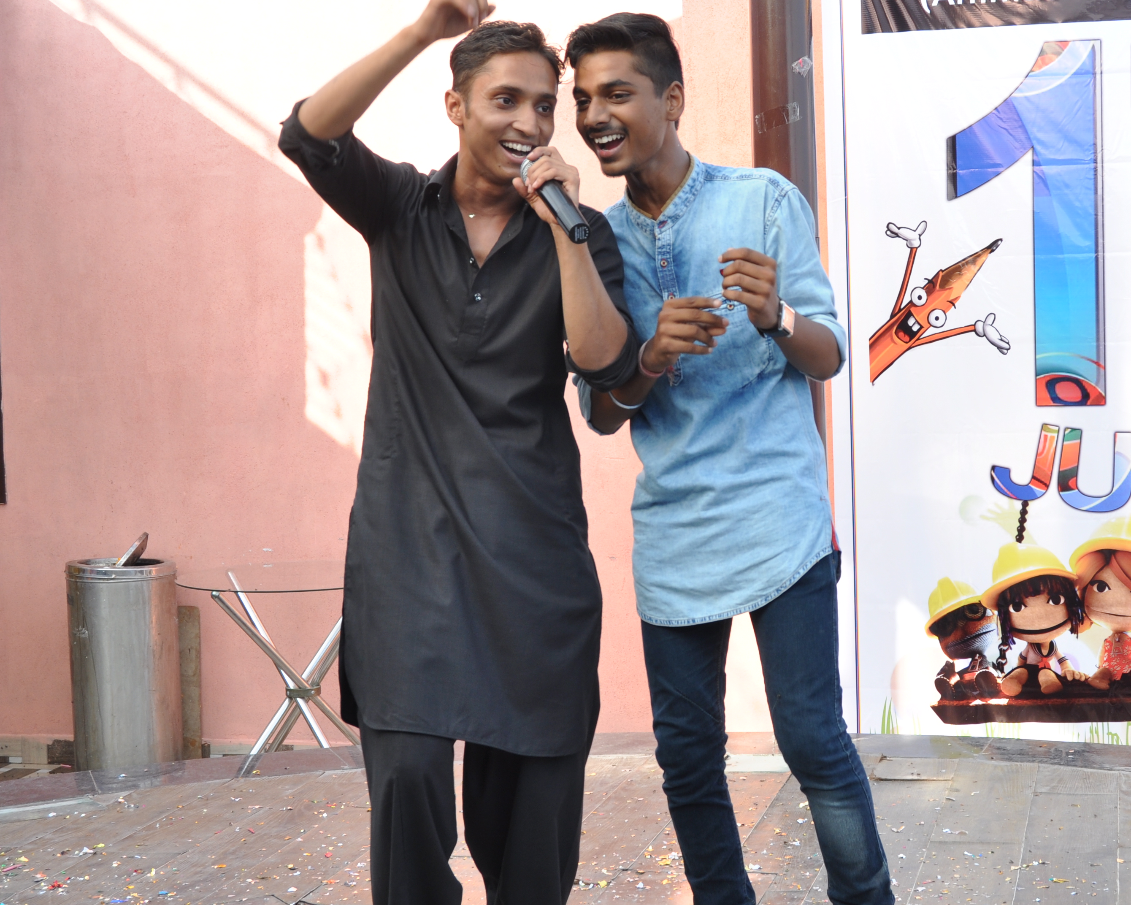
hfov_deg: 29.8
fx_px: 2109
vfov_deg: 24.2
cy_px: 455
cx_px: 743
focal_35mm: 63
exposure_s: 1/125
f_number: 5.6
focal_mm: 28
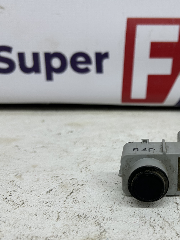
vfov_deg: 47.8
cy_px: 133
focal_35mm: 39
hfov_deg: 35.3
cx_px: 151
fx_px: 270
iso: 32
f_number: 1.5
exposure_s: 1/124
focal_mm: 5.7
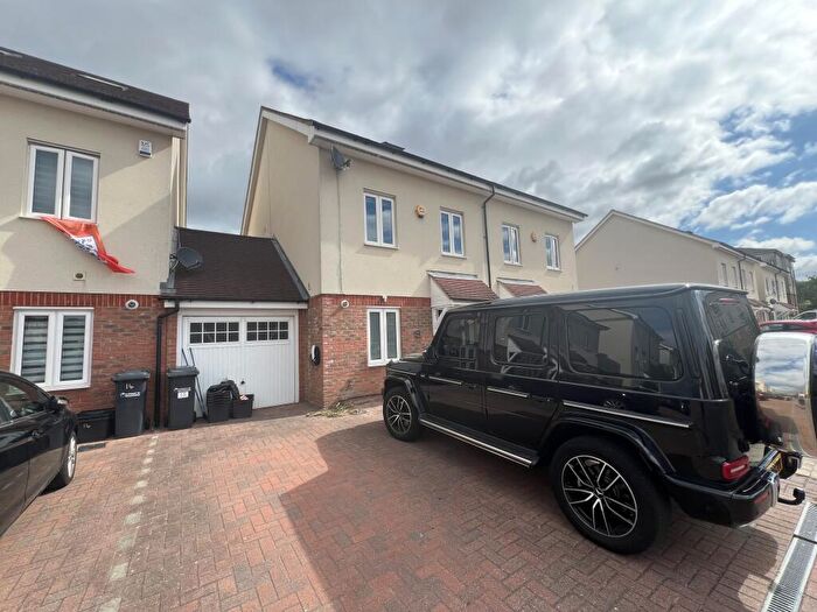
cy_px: 306
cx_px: 408
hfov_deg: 106.2
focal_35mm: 13
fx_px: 307
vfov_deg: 89.9
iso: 32
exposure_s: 1/1054
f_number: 1.8
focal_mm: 1.57
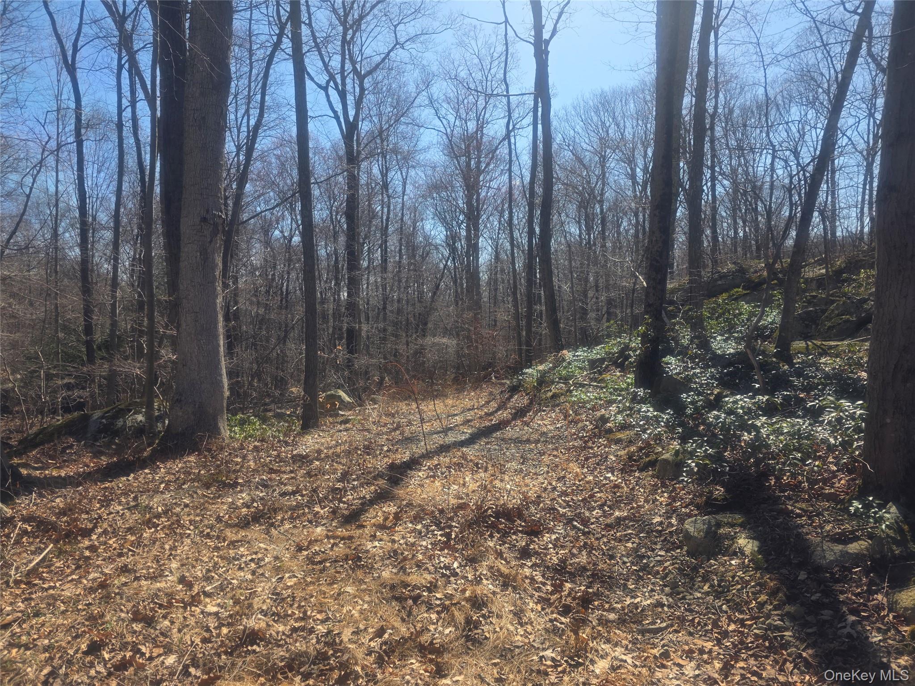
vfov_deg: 58.9
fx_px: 608
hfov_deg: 73.9
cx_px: 458
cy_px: 343
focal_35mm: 23
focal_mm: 6.3
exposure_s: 1/3282
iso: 80
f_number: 1.7
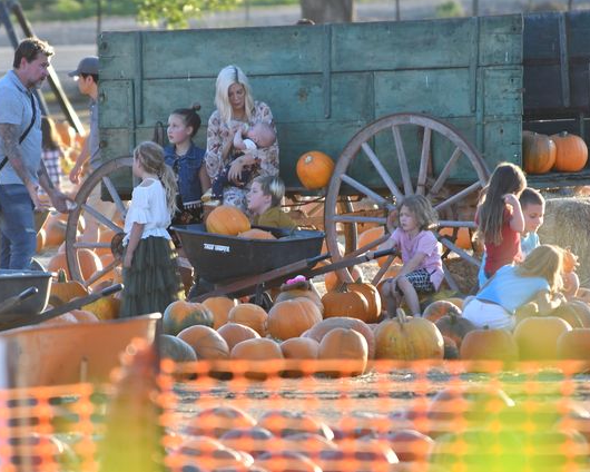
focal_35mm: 680
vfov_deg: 2.3
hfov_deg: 2.8
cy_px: 236
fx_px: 11874
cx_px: 236
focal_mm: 400
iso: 500
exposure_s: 1/500
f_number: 5.6
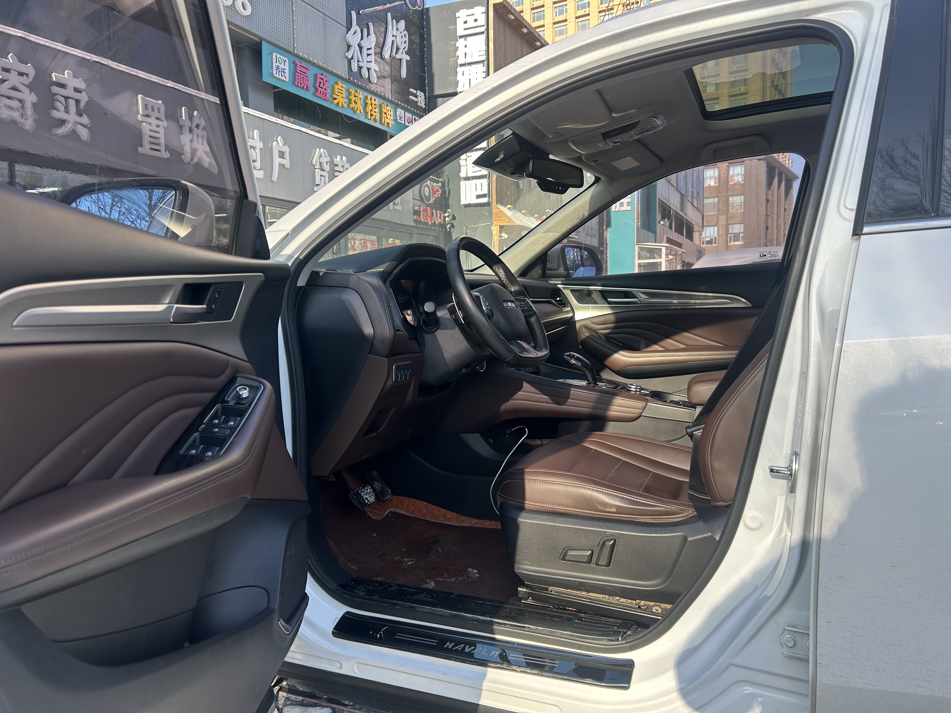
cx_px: 476
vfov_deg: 53.1
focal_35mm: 26
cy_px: 356
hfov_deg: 67.3
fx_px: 714
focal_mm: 5.7
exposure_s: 1/621
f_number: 1.5
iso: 50
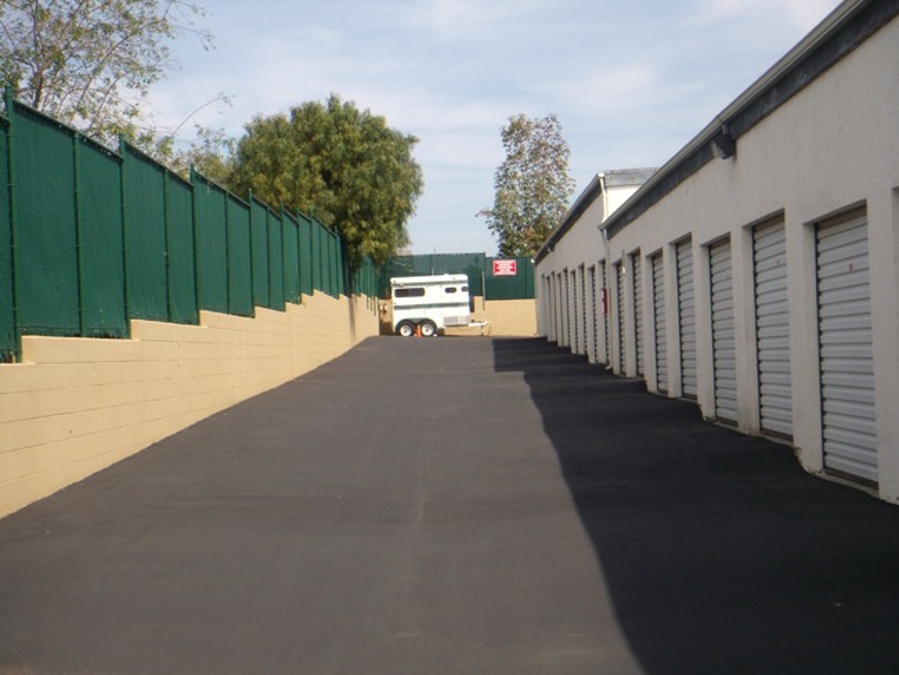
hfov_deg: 29.4
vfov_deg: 22.3
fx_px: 1715
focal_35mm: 66
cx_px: 450
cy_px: 338
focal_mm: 11
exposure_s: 1/312
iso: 64
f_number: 6.2
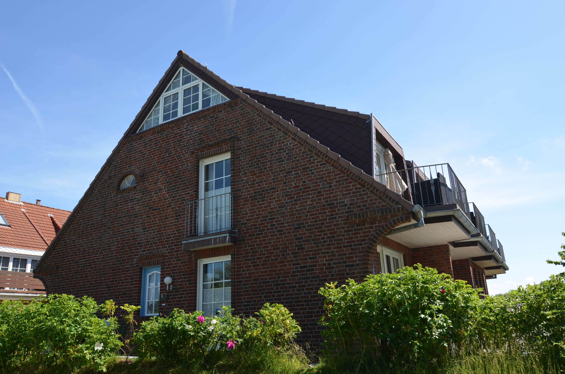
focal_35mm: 27
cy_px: 187
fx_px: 423
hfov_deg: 67.5
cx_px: 282
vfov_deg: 47.7
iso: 100
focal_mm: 18
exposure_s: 1/200
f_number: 8
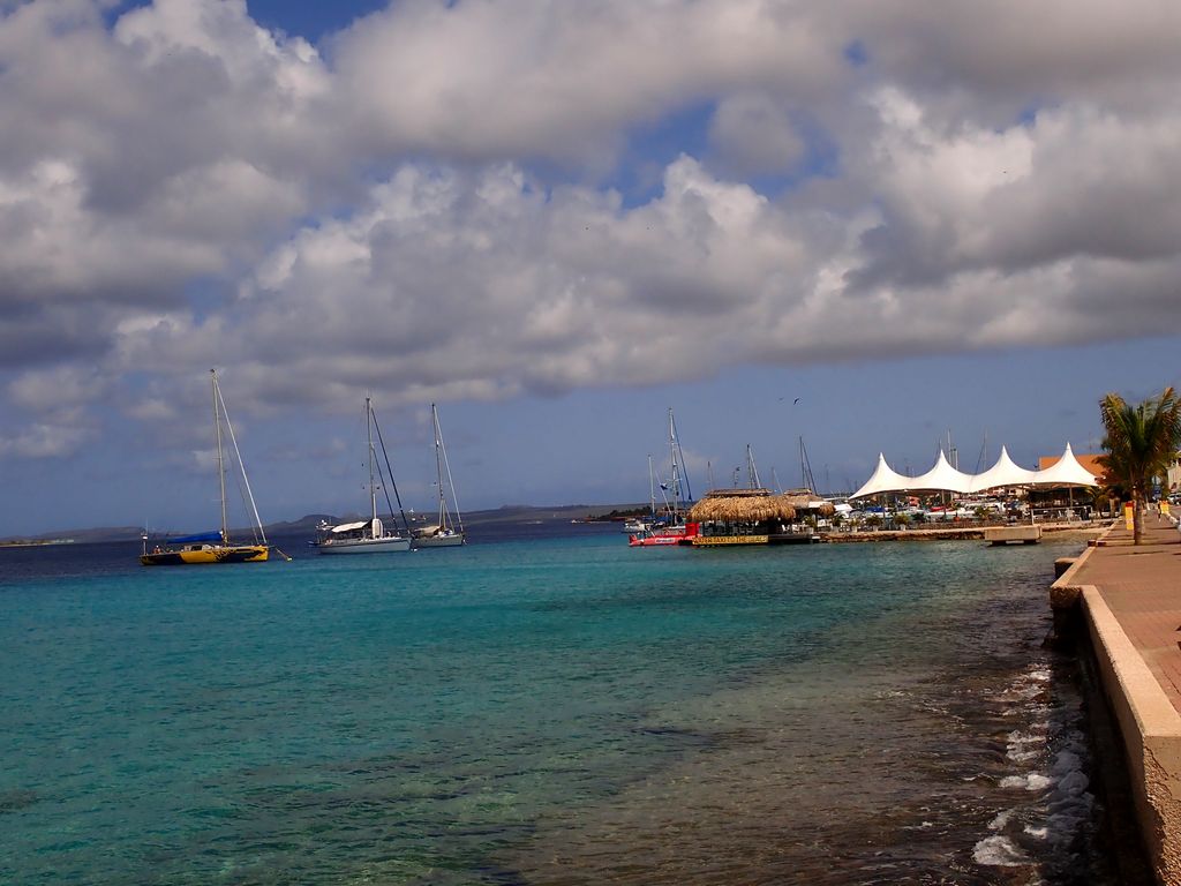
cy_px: 443
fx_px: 1569
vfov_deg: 31.5
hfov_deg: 41.2
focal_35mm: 46
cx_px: 590
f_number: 13
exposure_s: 1/400
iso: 100
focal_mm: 8.41
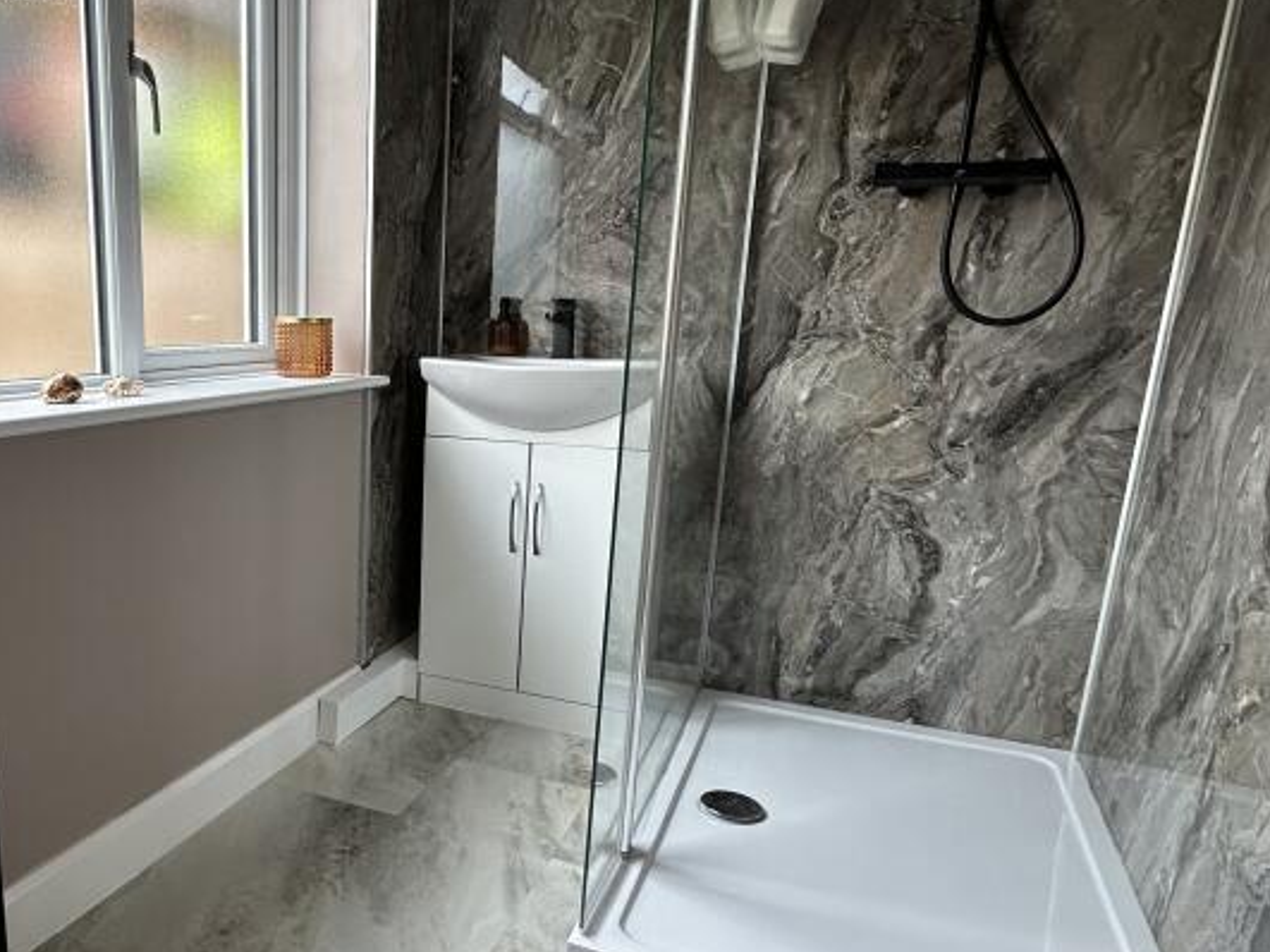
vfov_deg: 51.1
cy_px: 560
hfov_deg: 62.0
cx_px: 335
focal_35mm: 27
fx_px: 990
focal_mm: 2.22
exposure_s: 1/99
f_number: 2.2
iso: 125
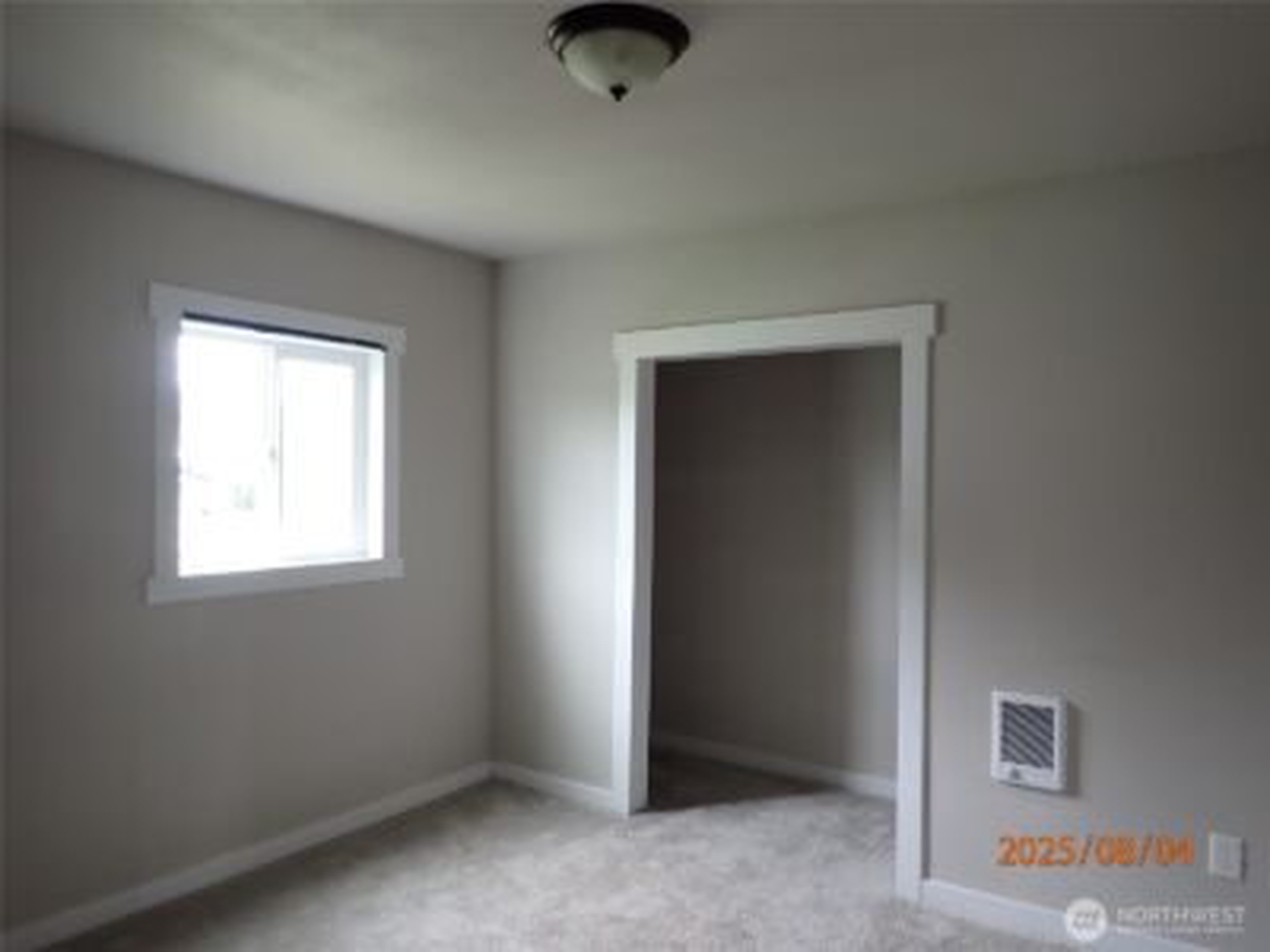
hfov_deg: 69.4
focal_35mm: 25
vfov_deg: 54.9
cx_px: 635
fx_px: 917
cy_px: 476
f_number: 2
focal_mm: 4.5
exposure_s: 1/30
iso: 200
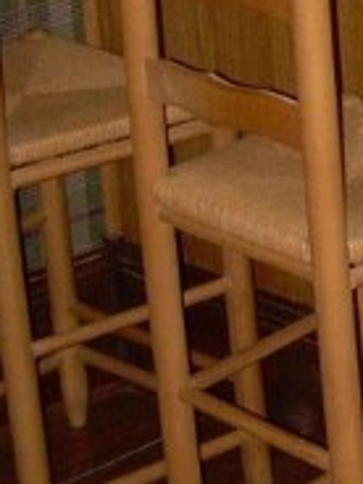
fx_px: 2223
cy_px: -302
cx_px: 658
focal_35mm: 159
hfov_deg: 8.9
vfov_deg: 11.7
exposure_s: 1/60
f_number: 2.8
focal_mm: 6.3
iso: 200
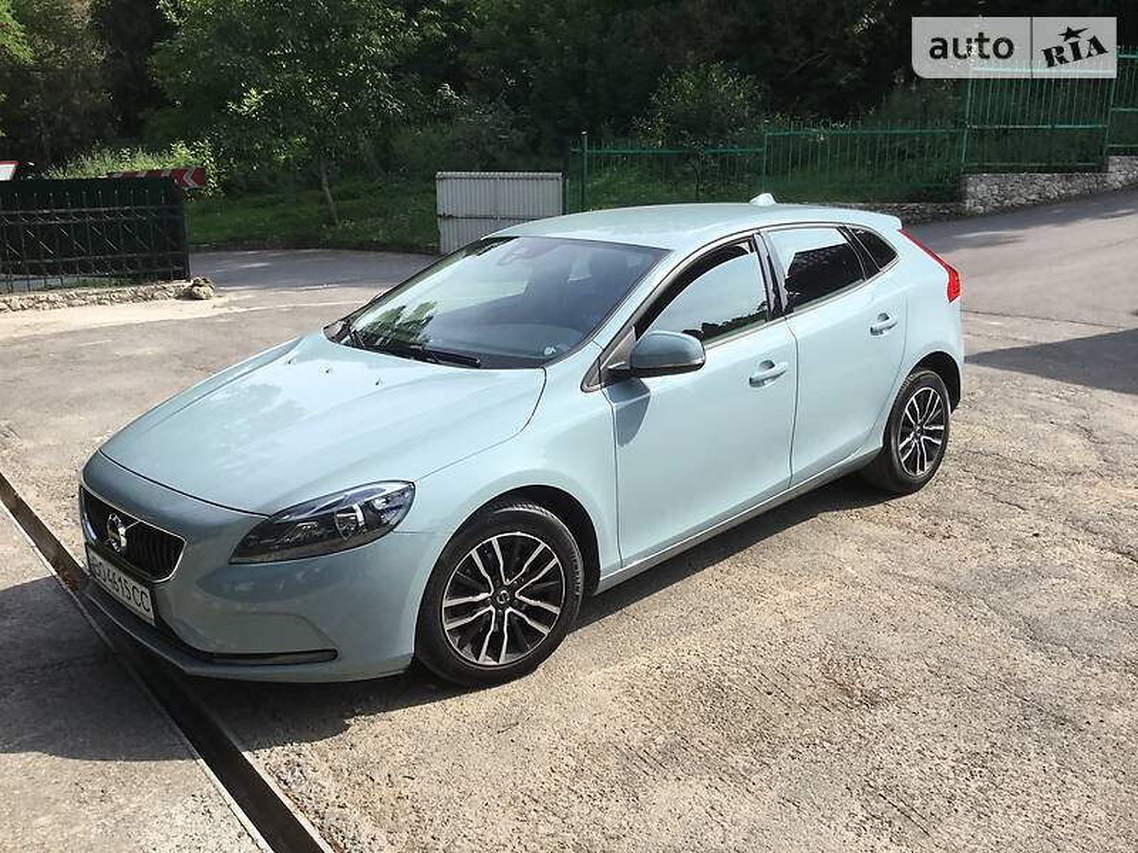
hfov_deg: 58.4
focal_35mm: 31
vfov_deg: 45.4
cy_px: 426
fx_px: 1019
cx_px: 569
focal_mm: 3.3
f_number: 2.4
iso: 25
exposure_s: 1/840
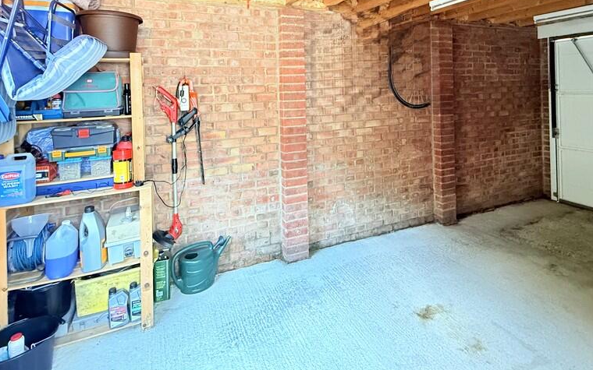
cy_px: 89
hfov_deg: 85.0
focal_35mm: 20
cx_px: 307
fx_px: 323
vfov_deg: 56.5
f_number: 2.2
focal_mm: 2.22
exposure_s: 1/50
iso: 500
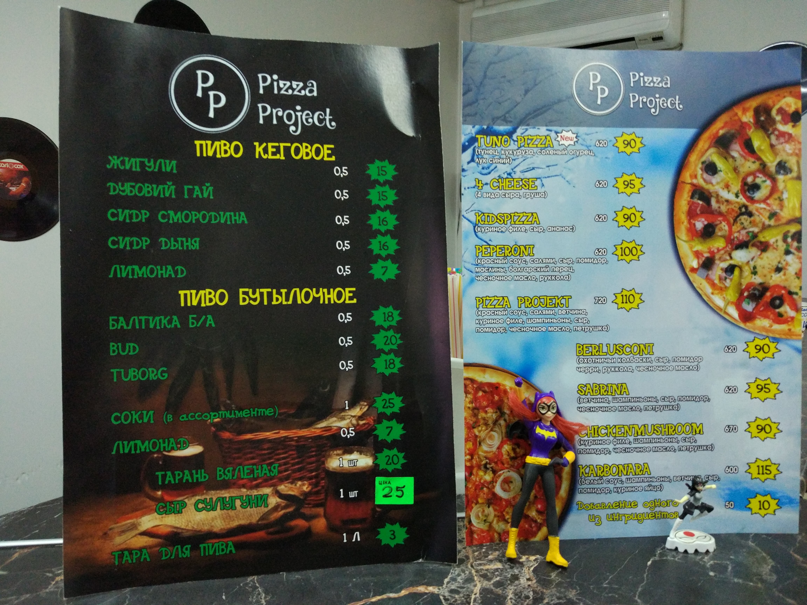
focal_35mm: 28
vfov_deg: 49.7
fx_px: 653
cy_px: 302
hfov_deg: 63.4
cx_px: 404
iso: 734
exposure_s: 1/17
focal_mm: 4.26
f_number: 2
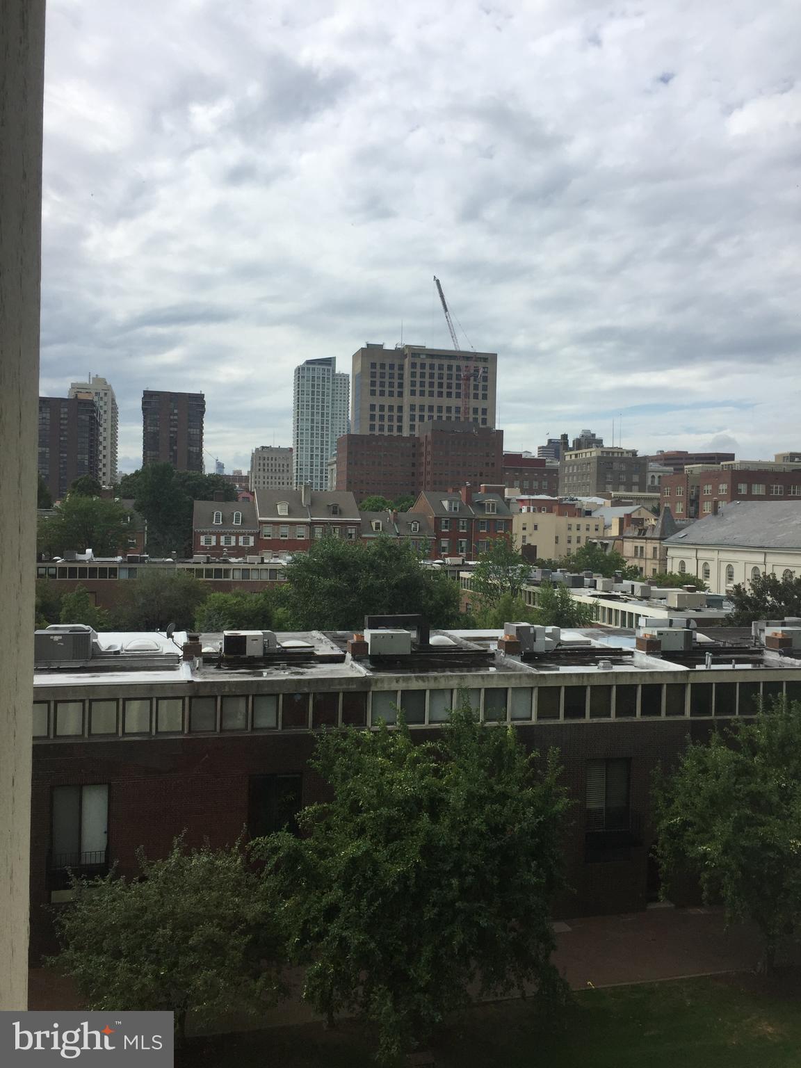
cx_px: 400
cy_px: 534
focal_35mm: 29
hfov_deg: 48.2
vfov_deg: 61.7
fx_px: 895
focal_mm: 4.15
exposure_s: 1/2639
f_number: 2.2
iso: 32
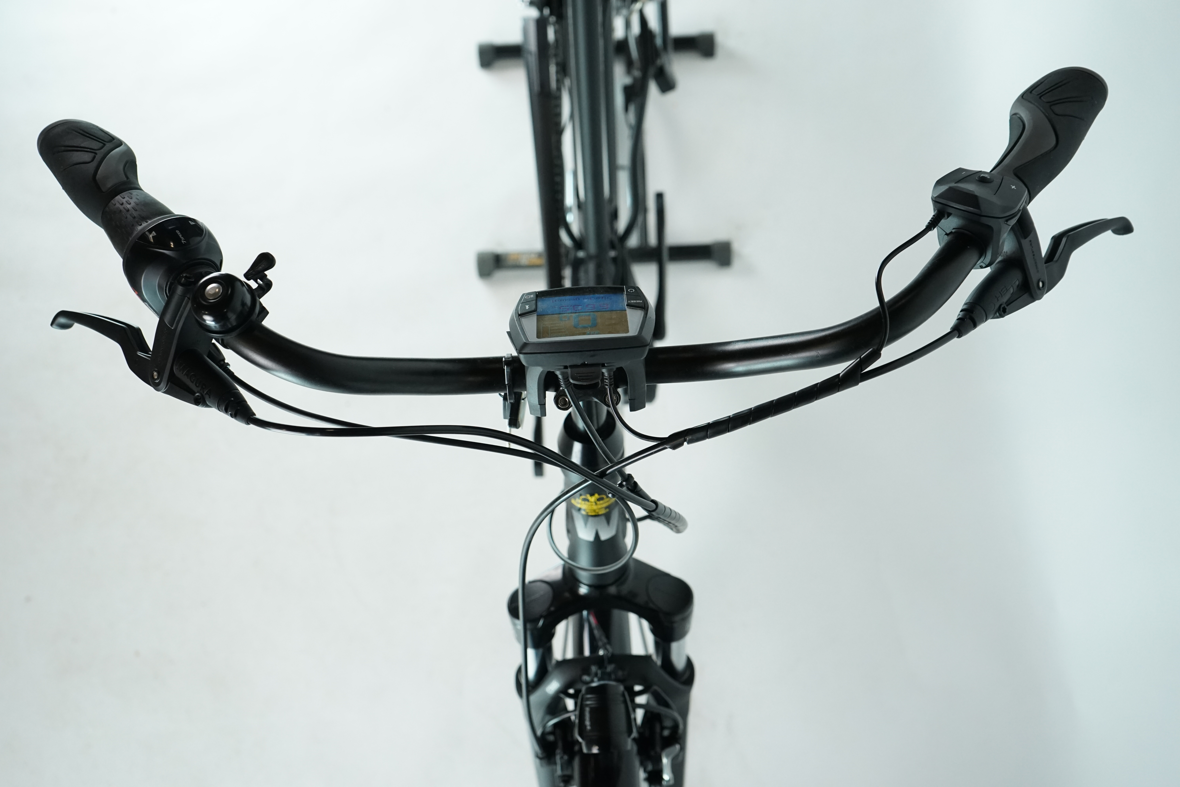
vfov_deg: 35.9
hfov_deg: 51.9
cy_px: 394
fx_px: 1213
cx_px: 590
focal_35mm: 37
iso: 2000
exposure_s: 1/200
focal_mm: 37
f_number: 5
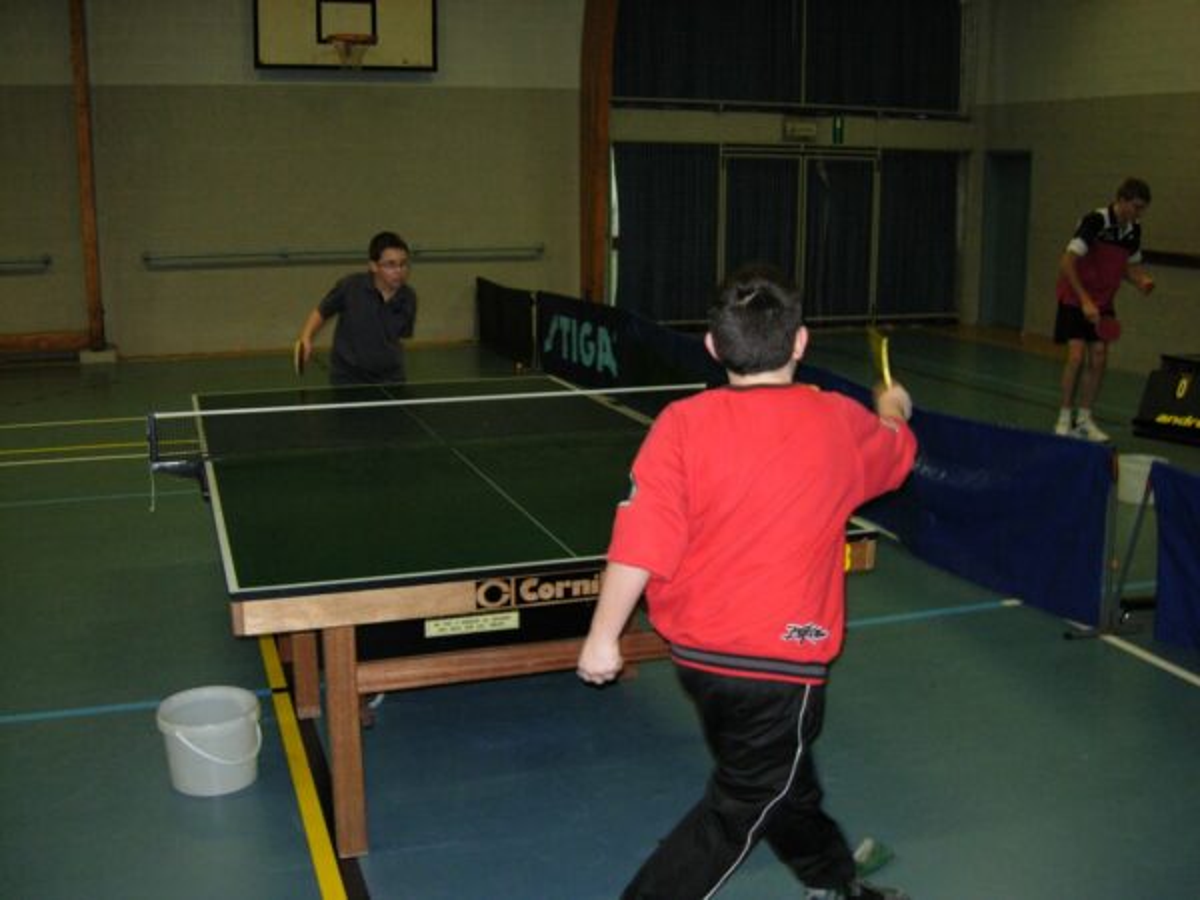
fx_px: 1248
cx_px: 600
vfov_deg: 39.7
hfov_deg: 51.4
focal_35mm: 36
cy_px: 450
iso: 200
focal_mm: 7.5
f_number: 2.7
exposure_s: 1/128
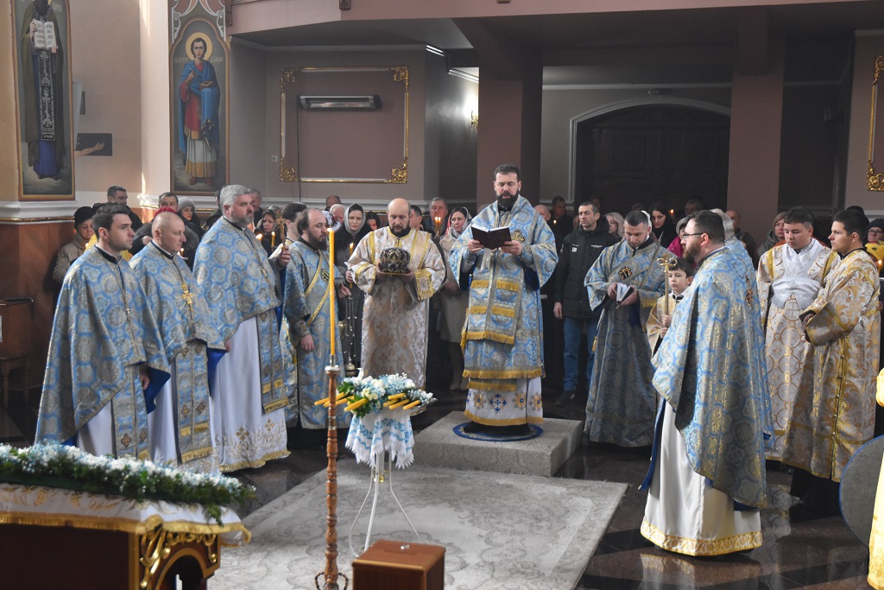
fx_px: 1142
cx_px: 442
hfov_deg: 42.3
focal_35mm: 46
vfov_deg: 29.0
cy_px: 295
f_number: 4
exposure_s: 1/125
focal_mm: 31
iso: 1800
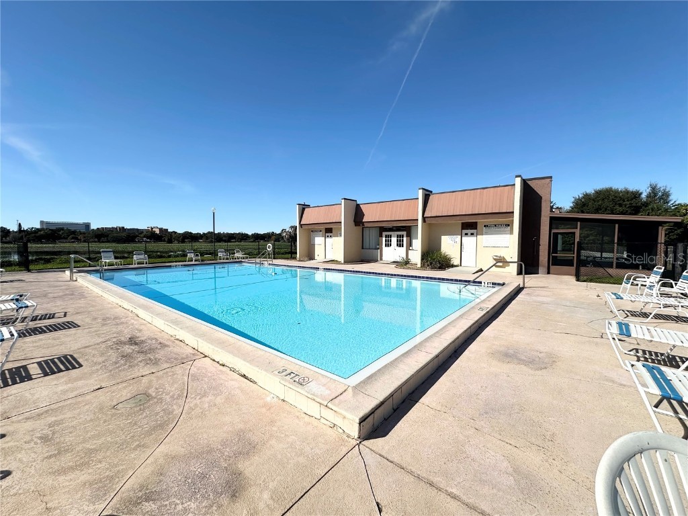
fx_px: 278
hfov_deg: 102.1
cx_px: 344
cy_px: 258
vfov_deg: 85.7
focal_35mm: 14
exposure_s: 1/3731
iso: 50
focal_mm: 2.22
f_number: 2.2
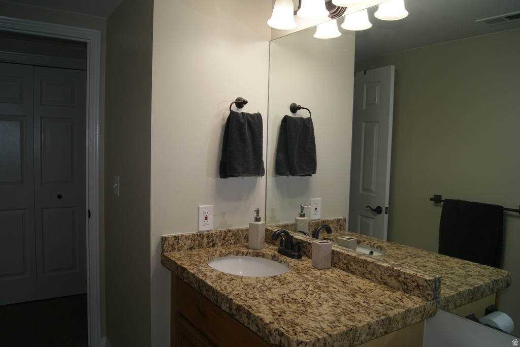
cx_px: 260
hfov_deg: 67.4
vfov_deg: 47.9
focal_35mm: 27
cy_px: 174
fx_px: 390
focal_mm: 18
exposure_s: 1/80
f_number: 5
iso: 160
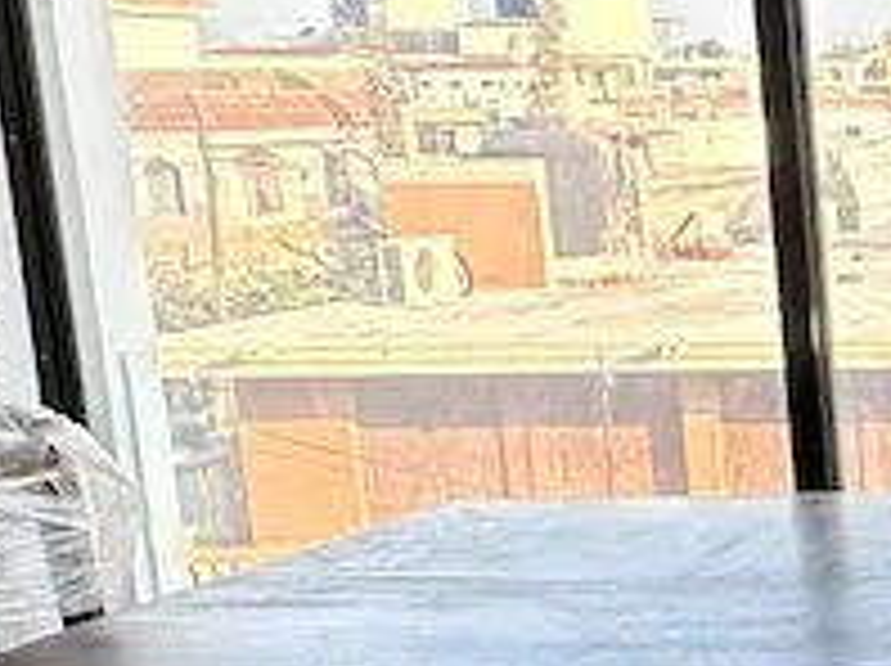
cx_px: 1804
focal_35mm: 85
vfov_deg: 17.3
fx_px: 2185
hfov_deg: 16.9
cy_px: 477
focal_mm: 2.22
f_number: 2.2
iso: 40
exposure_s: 1/491
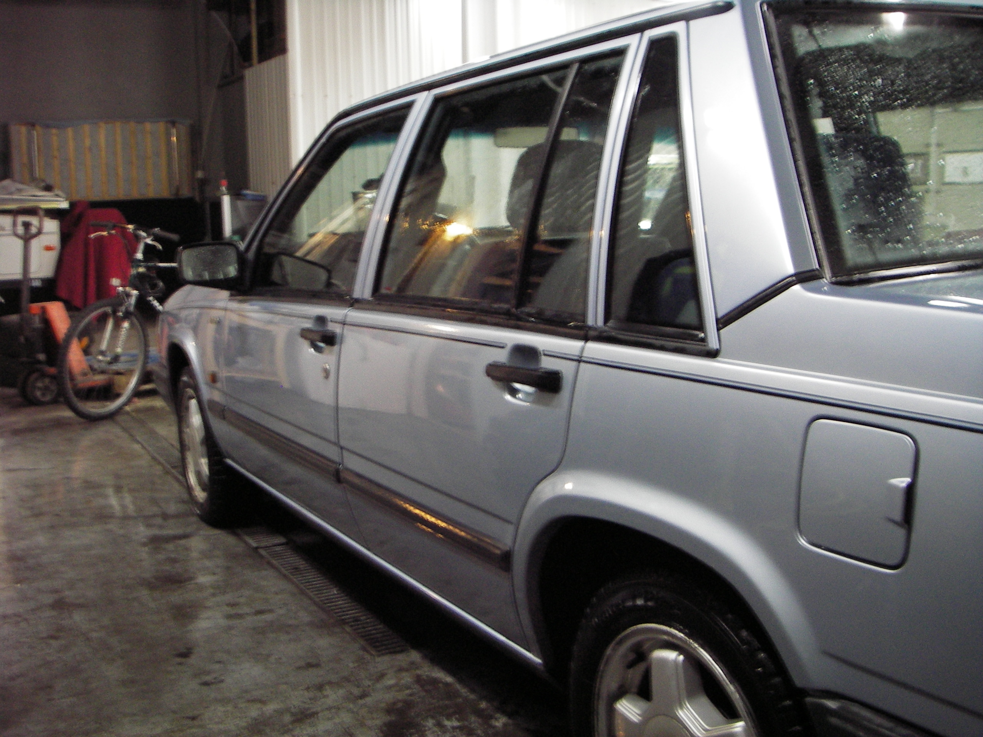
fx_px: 1079
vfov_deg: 37.7
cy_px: 368
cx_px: 492
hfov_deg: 49.0
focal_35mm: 38
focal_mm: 6.3
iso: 125
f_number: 3.3
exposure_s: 1/4
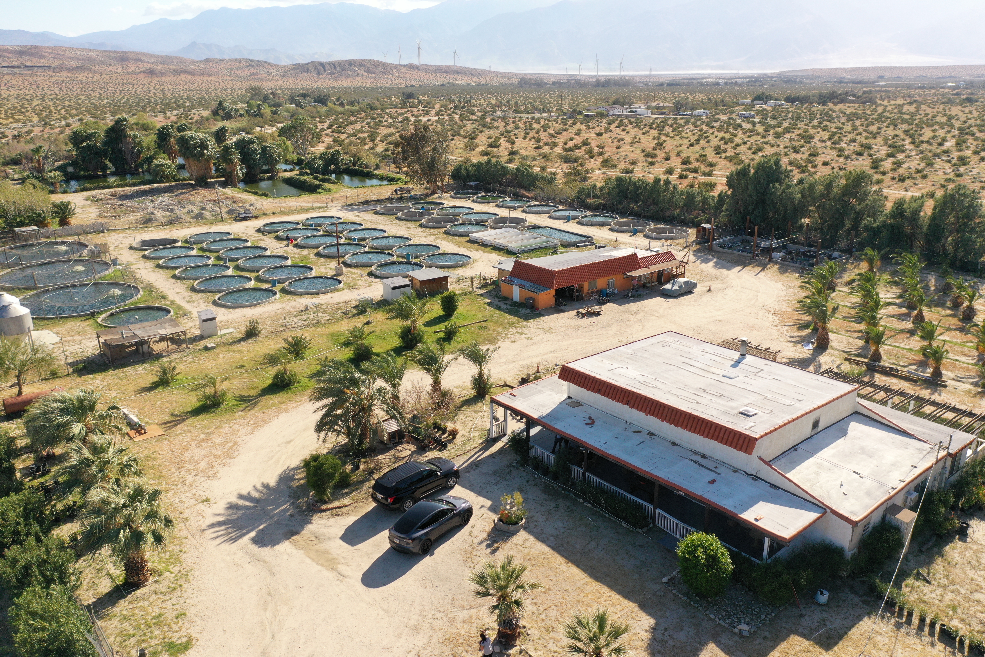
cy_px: 328
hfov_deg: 65.5
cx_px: 492
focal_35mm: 28
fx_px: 766
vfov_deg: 46.4
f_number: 3.5
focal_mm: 10.26
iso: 200
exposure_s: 1/50
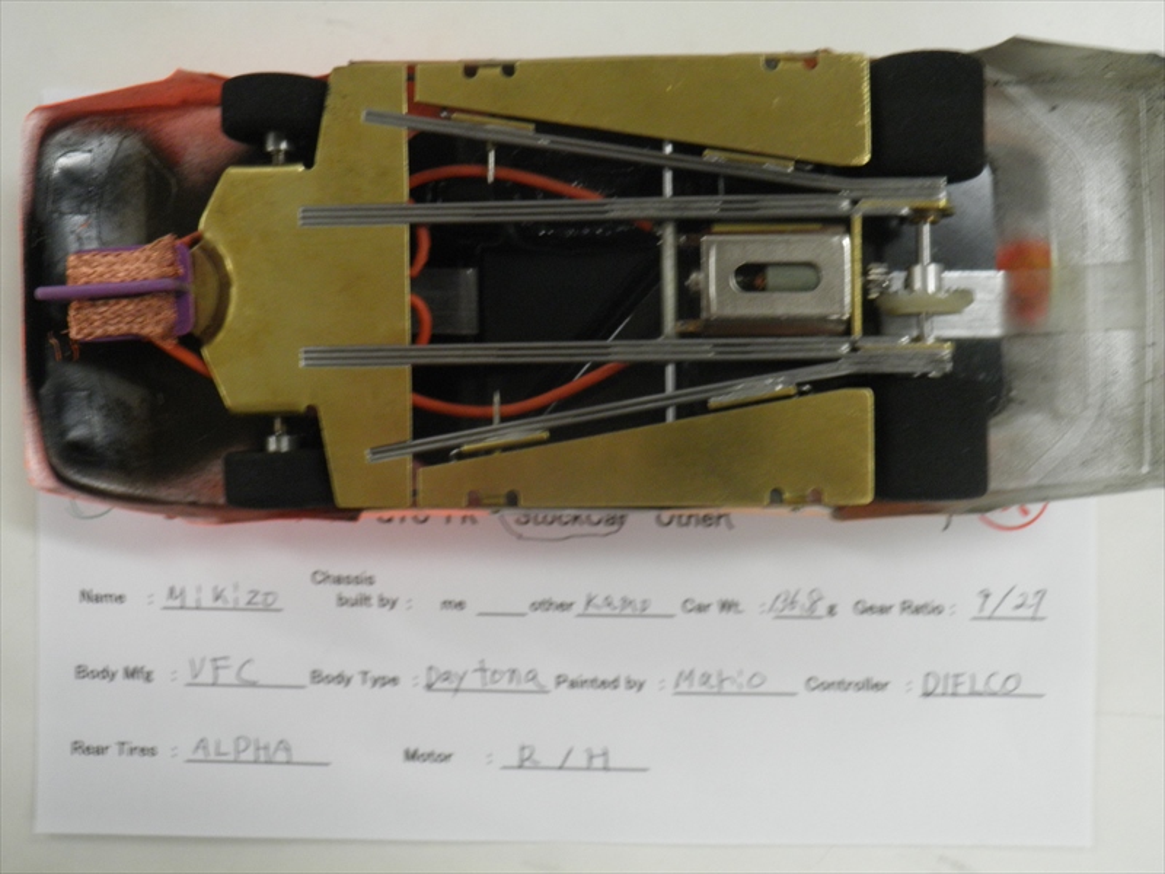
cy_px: 437
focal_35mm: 41
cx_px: 582
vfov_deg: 35.1
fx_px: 1380
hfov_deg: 45.8
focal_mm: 7.3
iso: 200
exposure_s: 1/15
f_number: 3.9
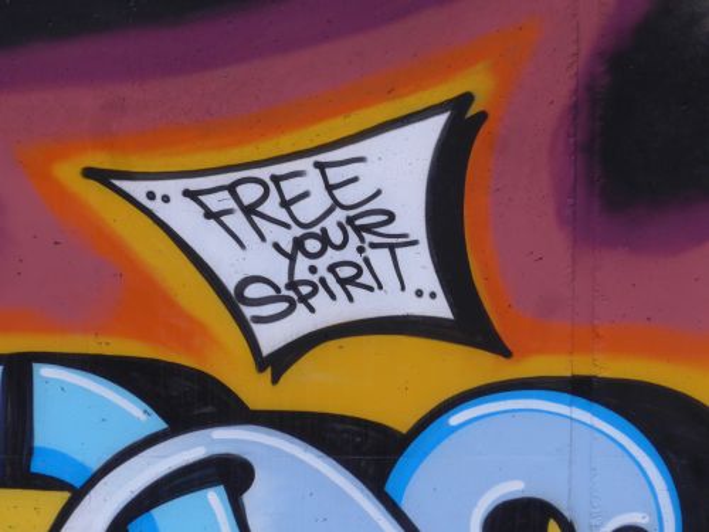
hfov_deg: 11.2
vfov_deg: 8.4
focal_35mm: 176
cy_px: 266
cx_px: 354
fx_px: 3605
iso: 400
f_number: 5.6
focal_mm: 34.2
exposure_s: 1/50
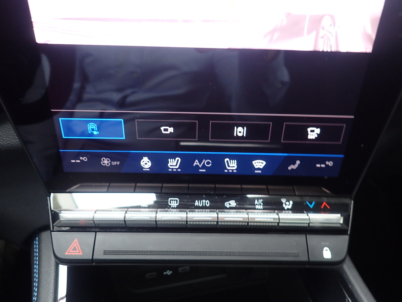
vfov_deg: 54.9
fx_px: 290
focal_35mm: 25
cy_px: 151
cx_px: 201
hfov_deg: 69.4
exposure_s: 1/30
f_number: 2
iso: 250
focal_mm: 4.5
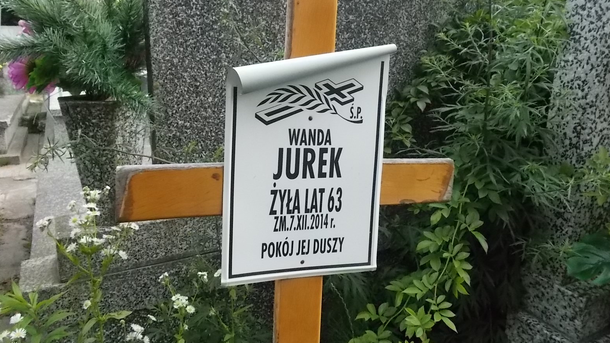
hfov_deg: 66.1
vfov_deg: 39.9
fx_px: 469
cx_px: 309
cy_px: 127
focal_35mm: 29
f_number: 8
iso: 400
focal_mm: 4.6
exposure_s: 1/320
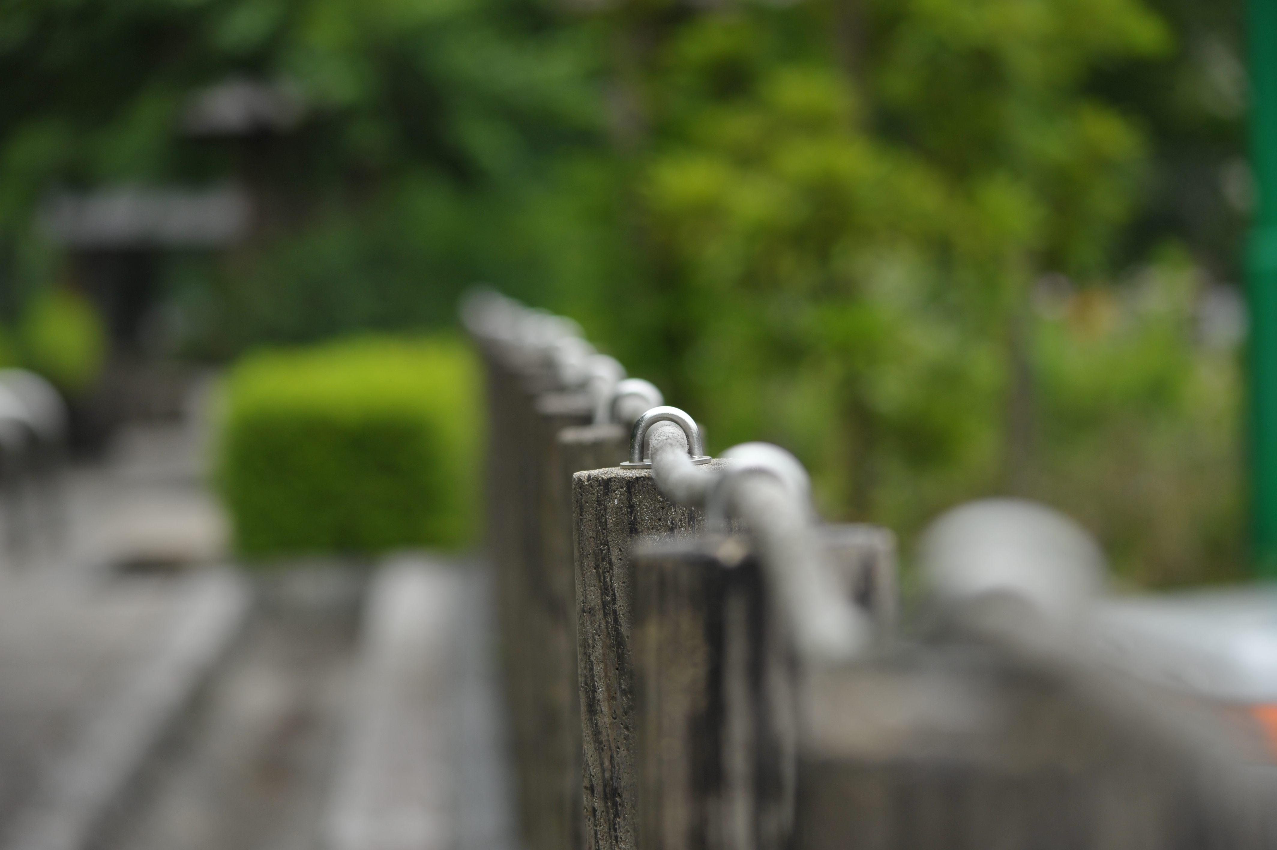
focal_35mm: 150
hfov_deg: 13.7
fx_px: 5317
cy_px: 425
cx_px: 638
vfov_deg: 9.1
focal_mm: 150
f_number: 5
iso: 400
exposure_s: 1/640
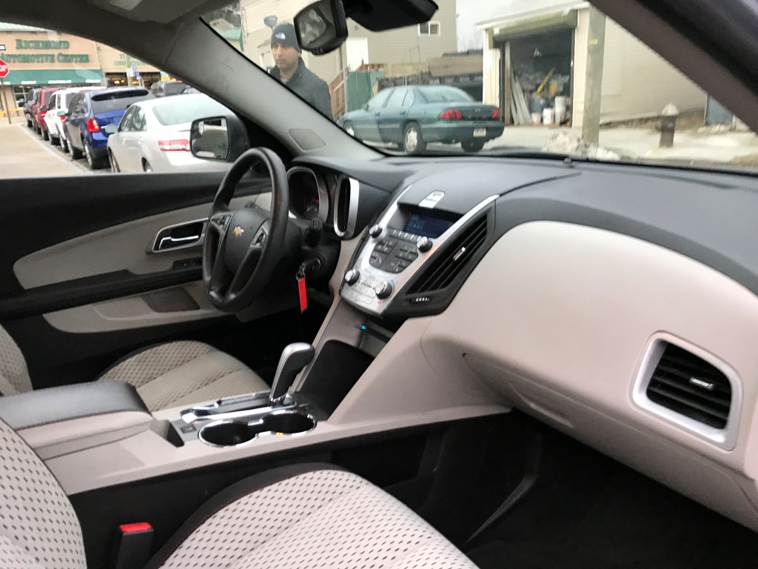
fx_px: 613
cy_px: 284
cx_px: 379
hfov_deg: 63.4
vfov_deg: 49.7
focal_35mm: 28
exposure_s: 1/30
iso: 32
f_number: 1.8
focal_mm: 3.99
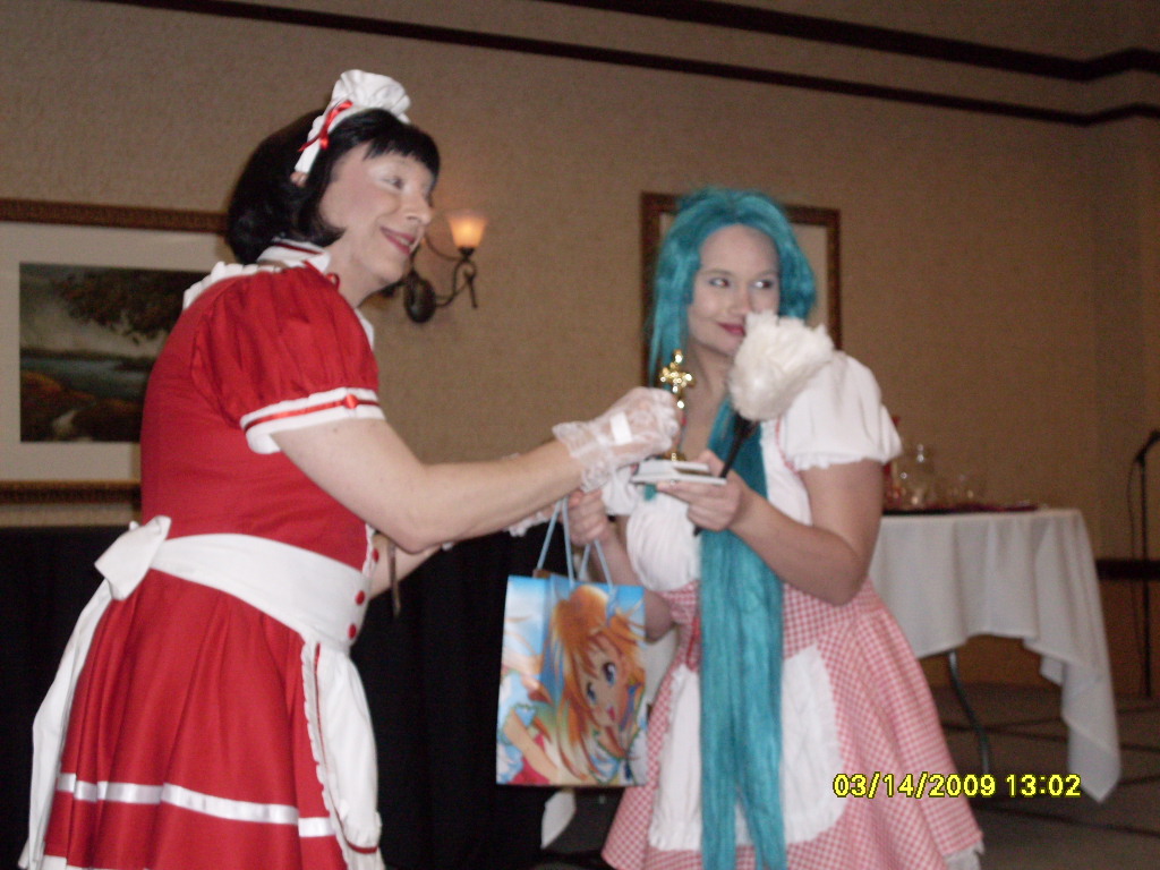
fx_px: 2379
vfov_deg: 20.7
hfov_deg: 27.4
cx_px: 580
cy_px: 435
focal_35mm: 71
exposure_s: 1/45
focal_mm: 11.7
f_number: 3.7
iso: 200
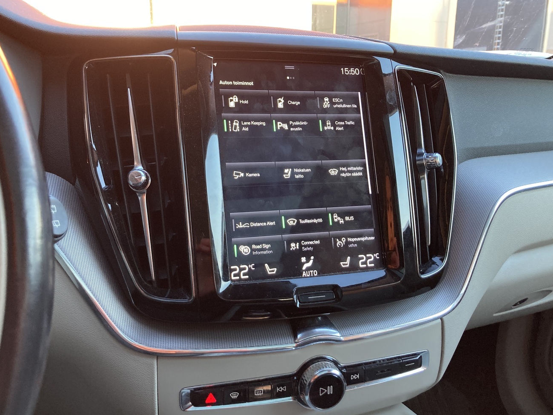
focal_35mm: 31
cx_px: 276
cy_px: 209
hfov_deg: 58.4
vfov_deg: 45.4
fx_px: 495
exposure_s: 1/60
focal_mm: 3.99
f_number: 1.8
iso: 200
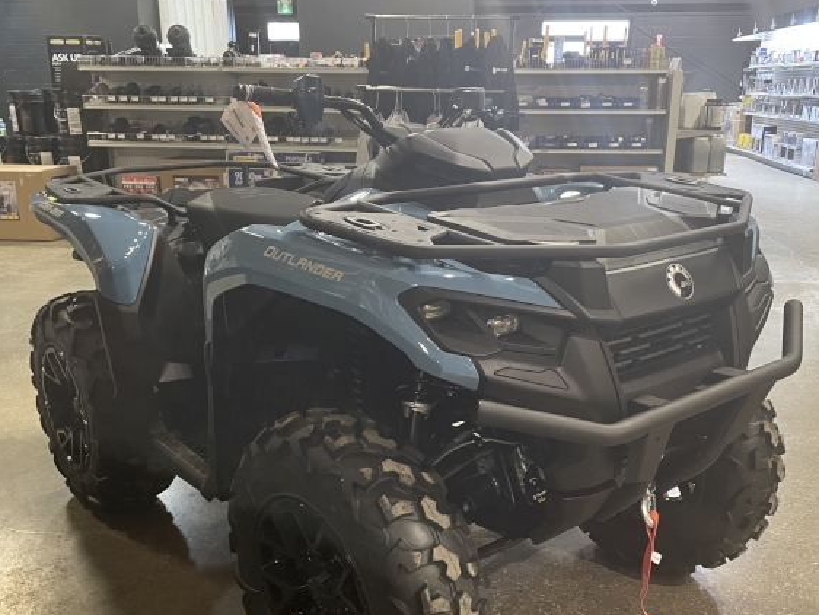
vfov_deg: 38.4
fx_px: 876
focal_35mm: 37
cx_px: 415
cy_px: 392
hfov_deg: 50.1
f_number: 1.6
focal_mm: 4.2
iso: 400
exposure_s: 1/60
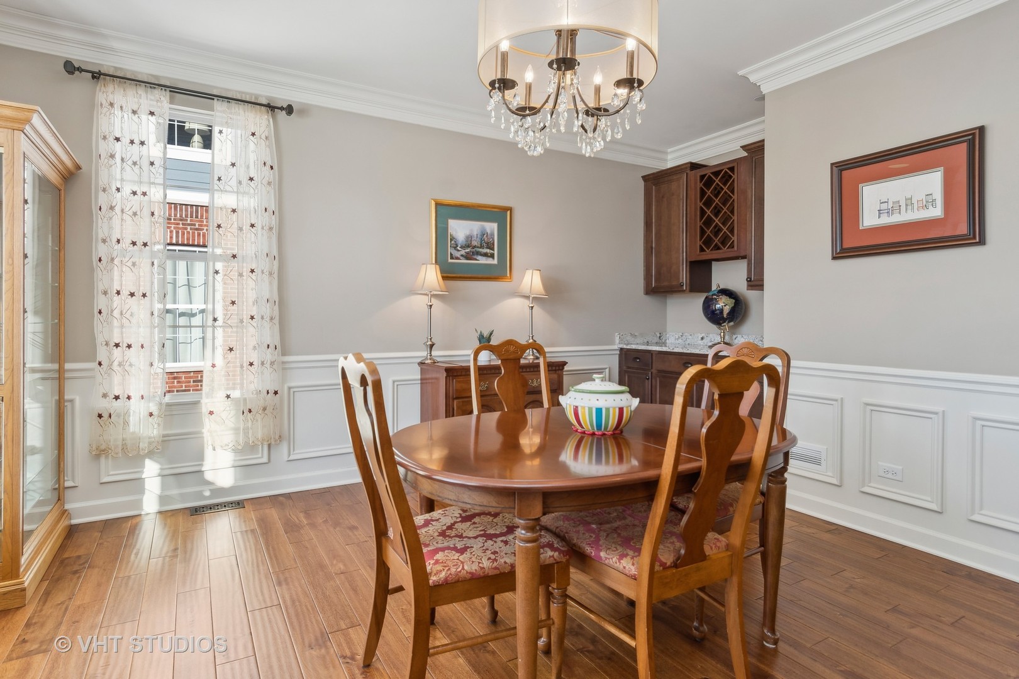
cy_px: 340
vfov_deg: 67.4
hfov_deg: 90.0
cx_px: 510
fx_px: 509
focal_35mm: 18
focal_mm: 12
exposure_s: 1/80
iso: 320
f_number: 8
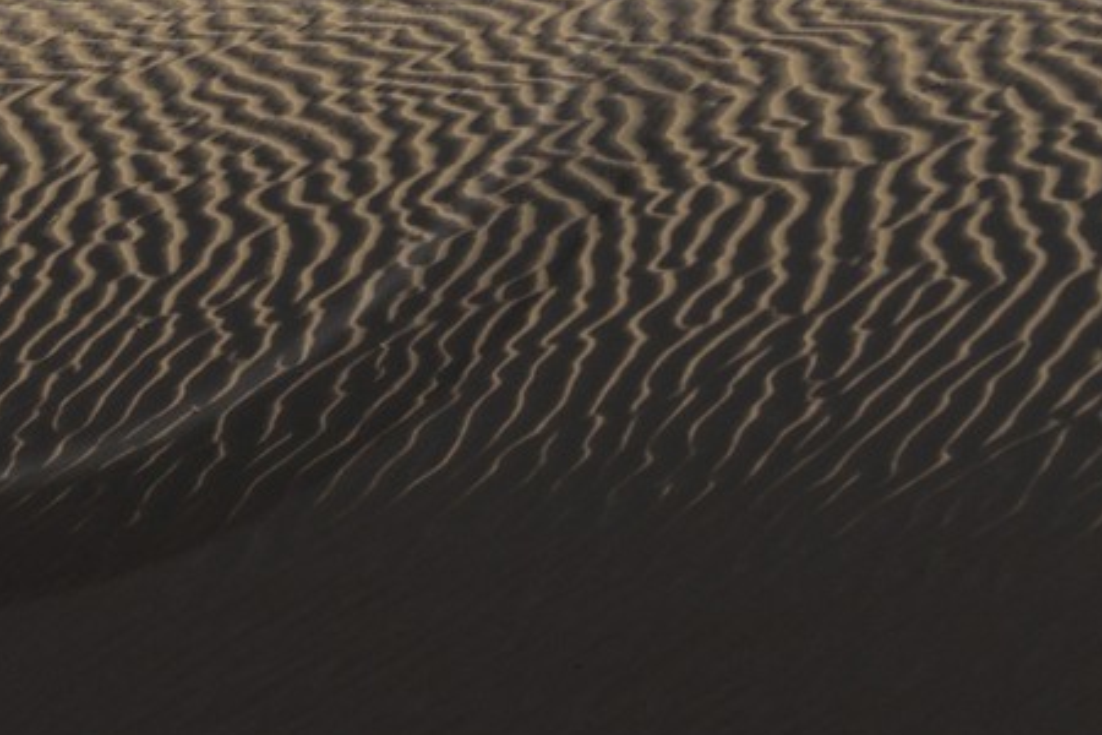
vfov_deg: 2.9
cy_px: -394
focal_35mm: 480
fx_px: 14692
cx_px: -216
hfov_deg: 4.3
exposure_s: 1/320
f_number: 9
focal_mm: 135
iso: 200
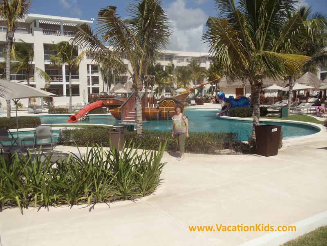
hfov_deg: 42.9
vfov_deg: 32.9
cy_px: 123
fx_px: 416
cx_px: 164
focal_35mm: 44
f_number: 7.1
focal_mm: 6
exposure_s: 1/640
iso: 100
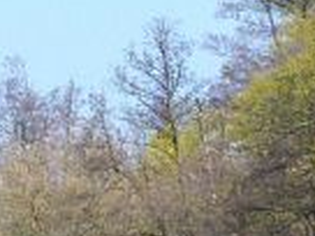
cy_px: 466
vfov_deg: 3.1
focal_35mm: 469
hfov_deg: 4.2
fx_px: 4268
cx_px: -262
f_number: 4
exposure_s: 1/400
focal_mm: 18.7
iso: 100
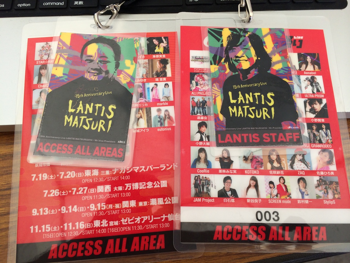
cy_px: 132
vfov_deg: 46.8
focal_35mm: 30
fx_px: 303
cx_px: 175
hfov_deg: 60.0
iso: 32
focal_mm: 4.12
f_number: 2.2
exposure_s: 1/342
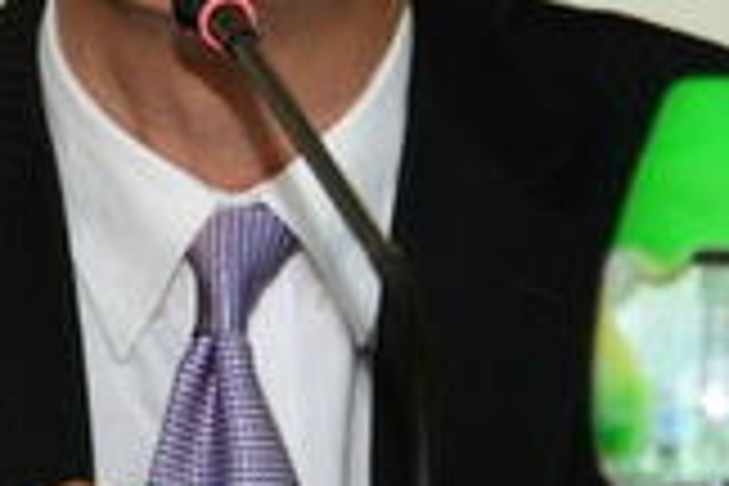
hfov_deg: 4.4
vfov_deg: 2.9
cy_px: 61
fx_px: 9578
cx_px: 166
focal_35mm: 473
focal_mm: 120
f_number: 4
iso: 400
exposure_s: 1/250
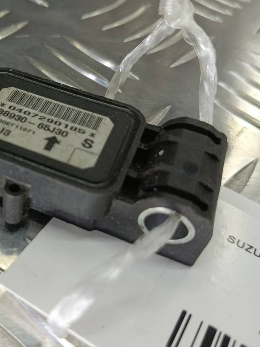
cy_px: 169
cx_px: 34
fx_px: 371
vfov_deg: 50.1
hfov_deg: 36.6
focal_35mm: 37
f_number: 1.6
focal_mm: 4.11
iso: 80
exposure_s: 1/50
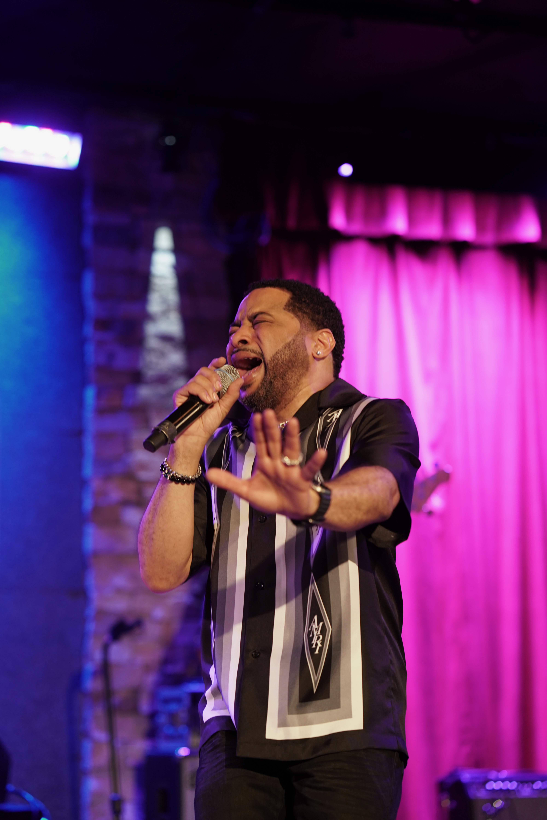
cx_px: 274
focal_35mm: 85
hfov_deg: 16.1
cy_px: 410
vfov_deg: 23.9
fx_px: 1937
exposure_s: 1/60
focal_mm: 85
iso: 1250
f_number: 2.5
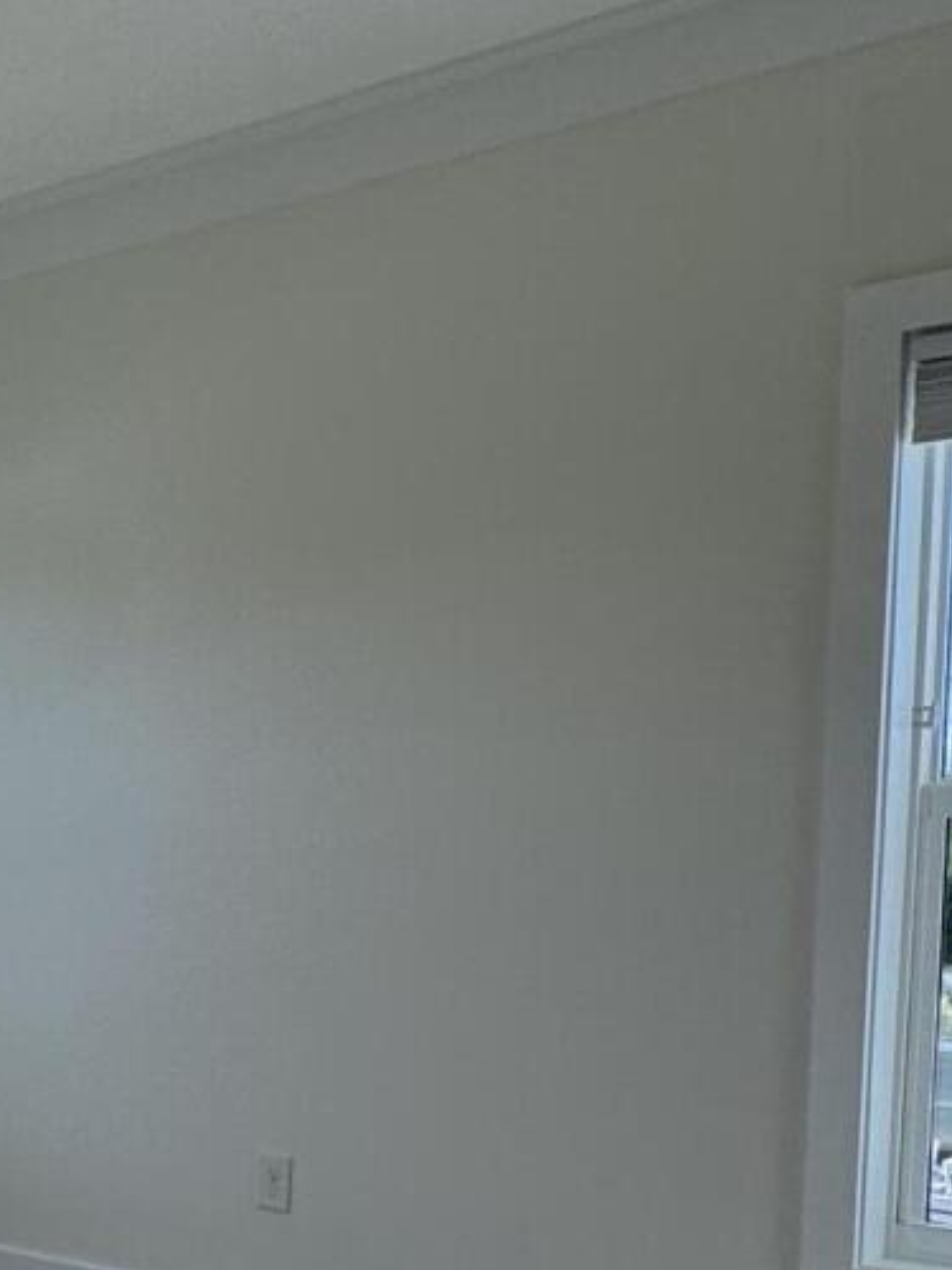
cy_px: 1011
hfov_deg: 22.9
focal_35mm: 56
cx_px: -322
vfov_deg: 33.4
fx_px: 2053
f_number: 2.2
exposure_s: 1/407
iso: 40
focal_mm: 2.22
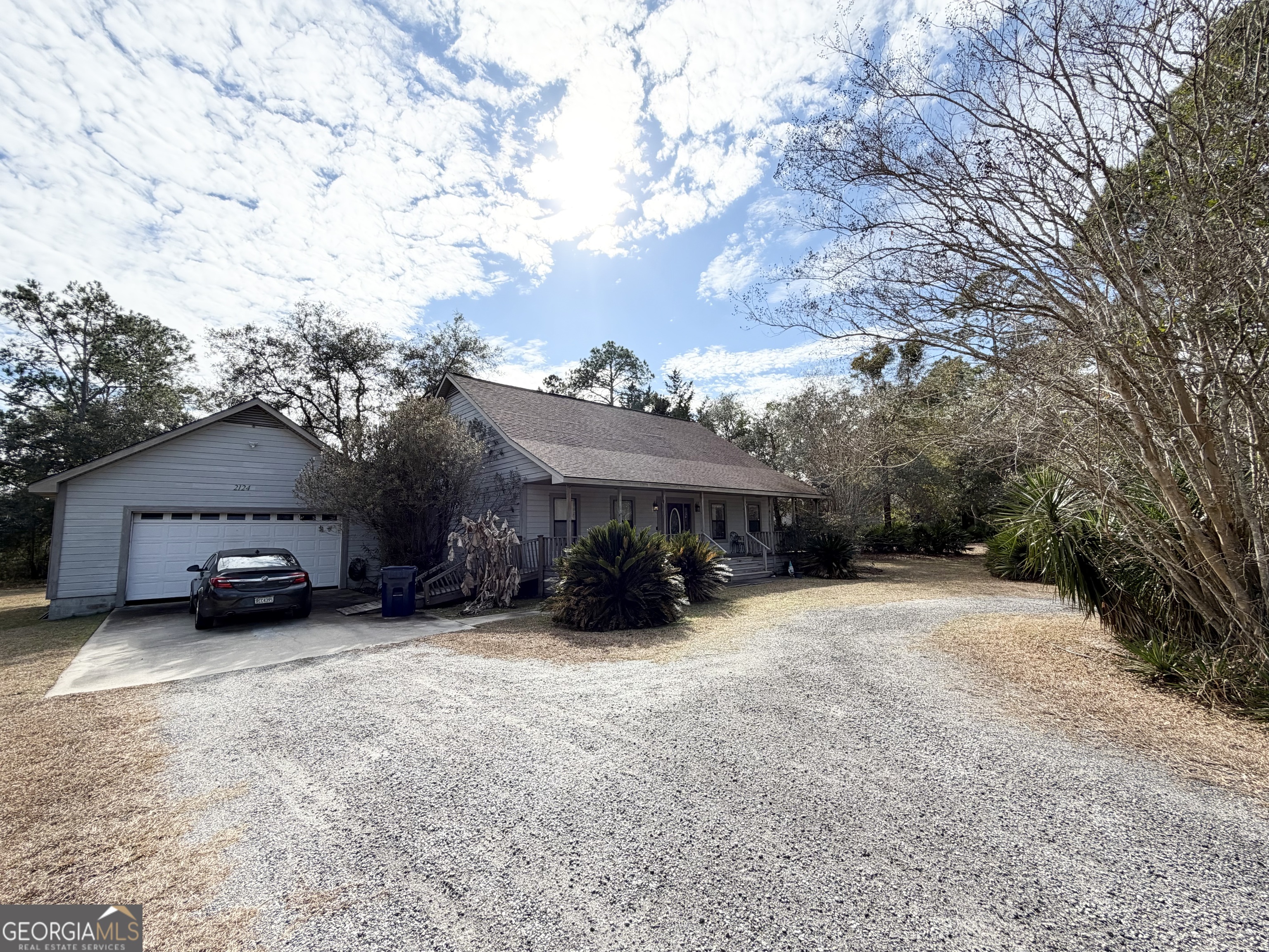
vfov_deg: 85.7
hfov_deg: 102.1
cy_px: 476
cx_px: 634
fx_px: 513
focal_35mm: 14
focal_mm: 2.22
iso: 40
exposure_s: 1/770
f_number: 2.2
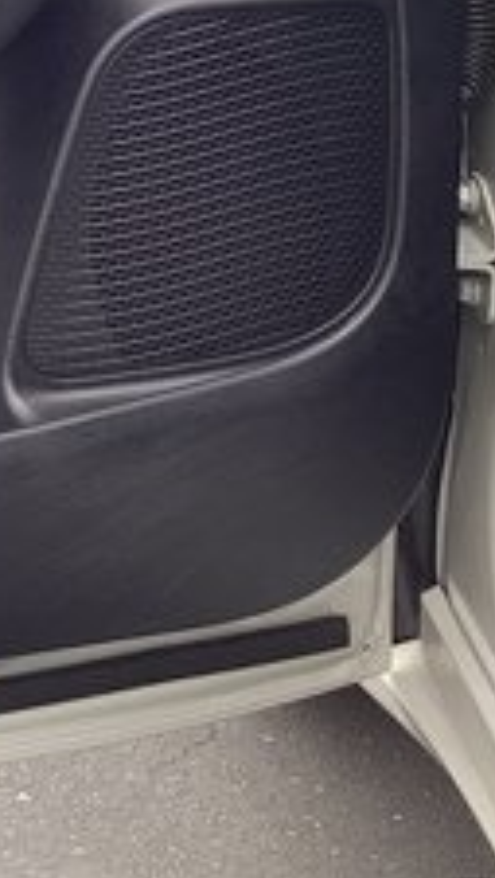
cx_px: -491
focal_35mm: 96
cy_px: -51
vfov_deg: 21.2
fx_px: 2234
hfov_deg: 11.4
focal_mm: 3.3
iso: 50
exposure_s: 1/120
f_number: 2.4
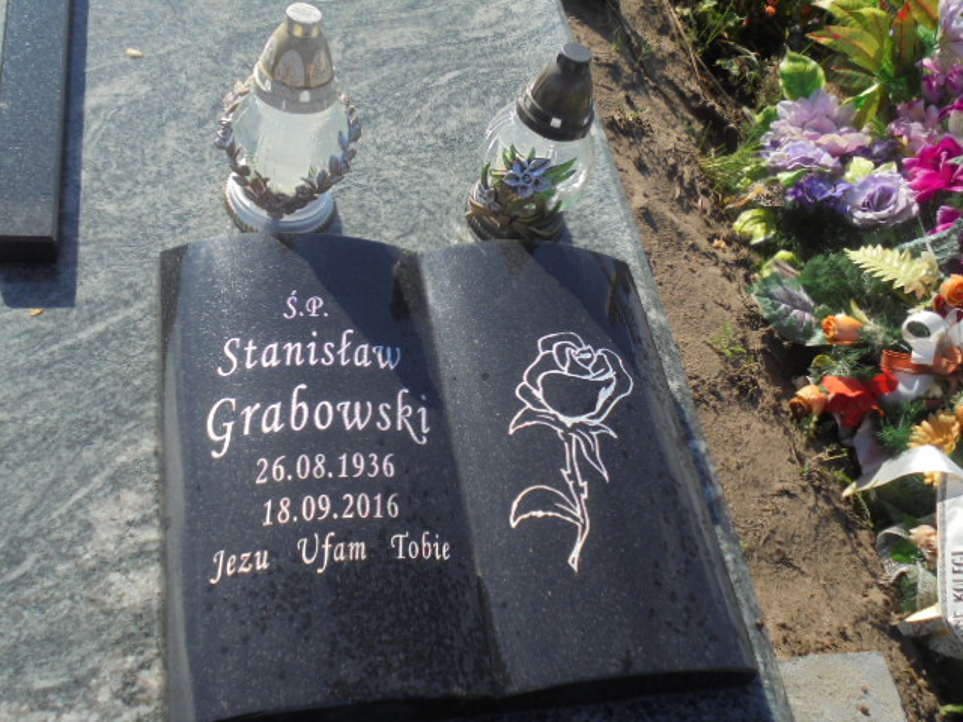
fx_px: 1057
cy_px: 361
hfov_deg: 49.0
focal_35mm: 38
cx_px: 482
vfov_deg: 37.7
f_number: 4.2
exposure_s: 1/500
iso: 100
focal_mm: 6.9
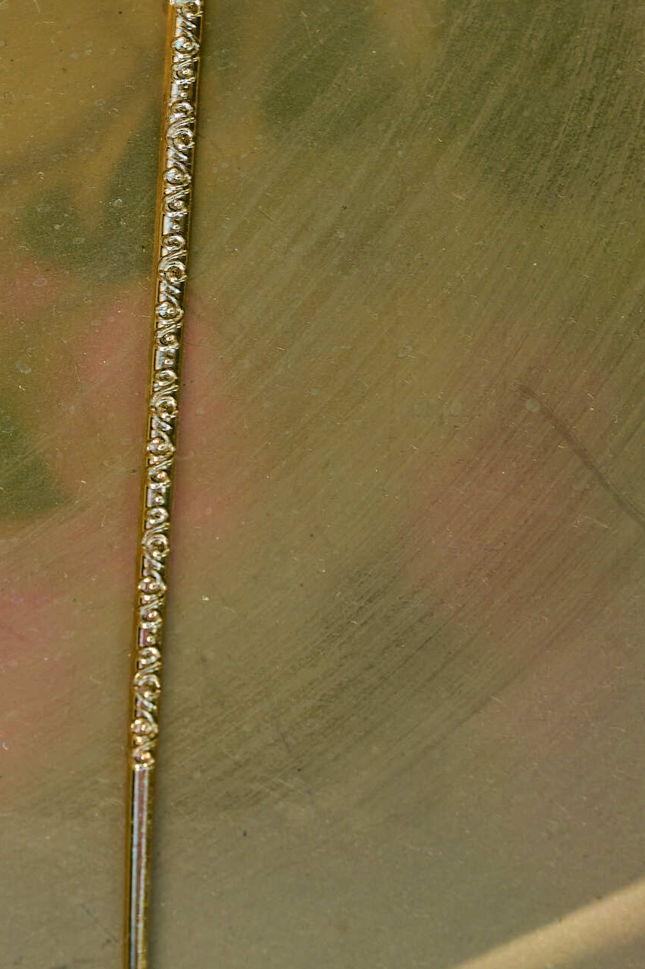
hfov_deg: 5.7
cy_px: -166
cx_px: -4
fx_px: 6480
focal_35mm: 241
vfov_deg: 8.5
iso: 160
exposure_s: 1/160
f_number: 5.6
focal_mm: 75
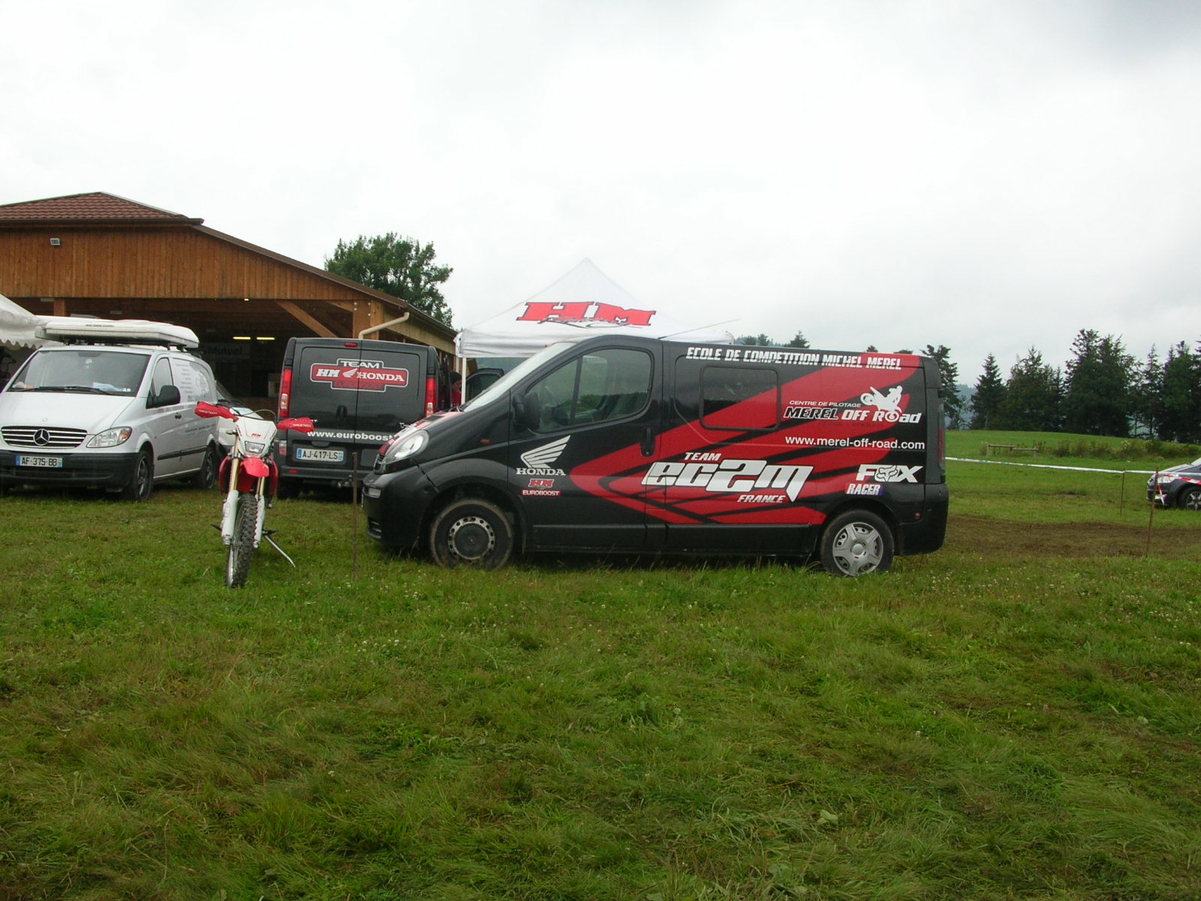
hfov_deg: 52.6
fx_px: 1214
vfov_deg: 40.7
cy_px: 450
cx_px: 600
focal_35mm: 35
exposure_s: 1/135
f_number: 5.6
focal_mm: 5.8
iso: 50
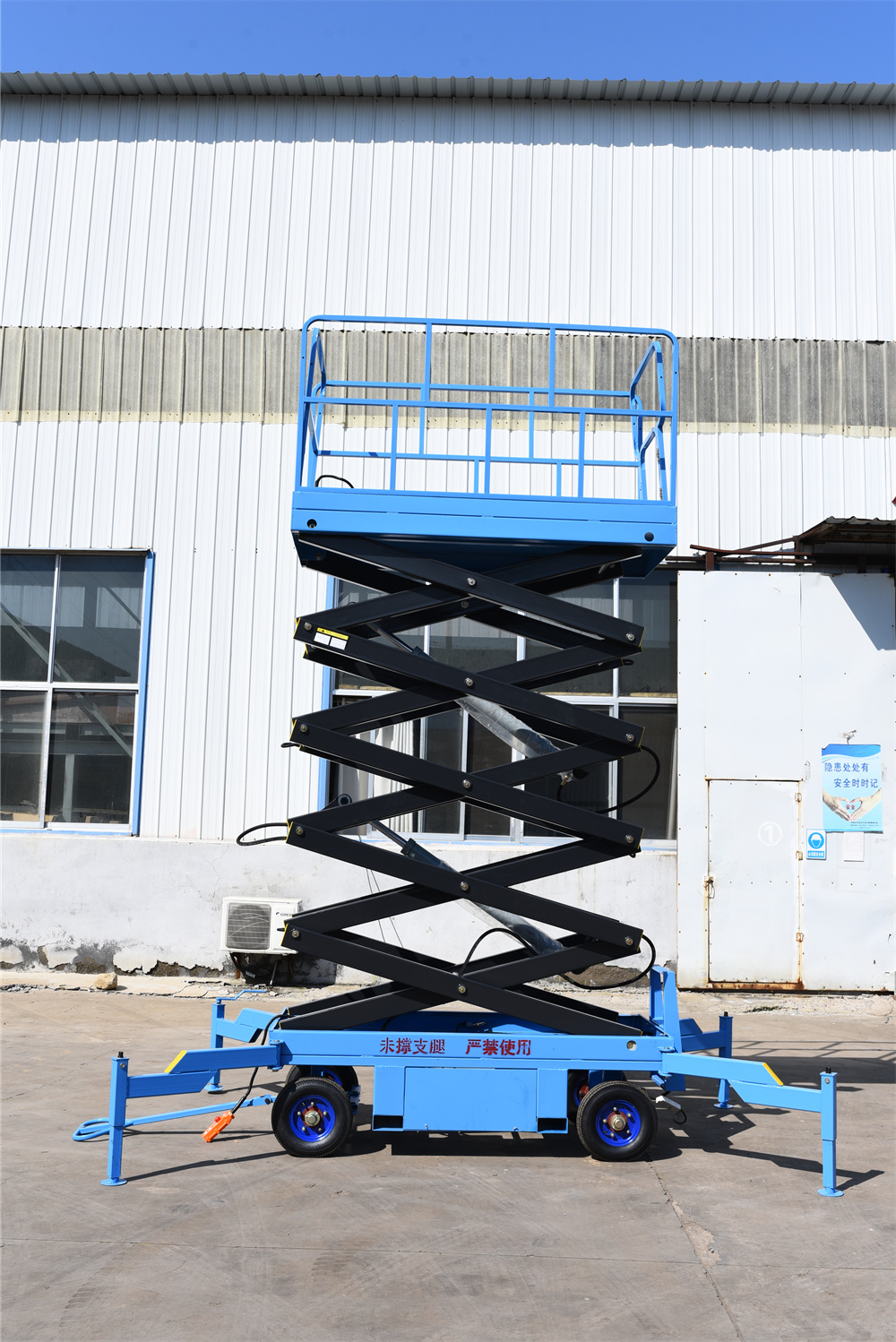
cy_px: 671
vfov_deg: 54.4
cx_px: 448
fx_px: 1305
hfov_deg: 37.9
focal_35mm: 35
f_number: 11
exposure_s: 1/200
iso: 100
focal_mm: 35
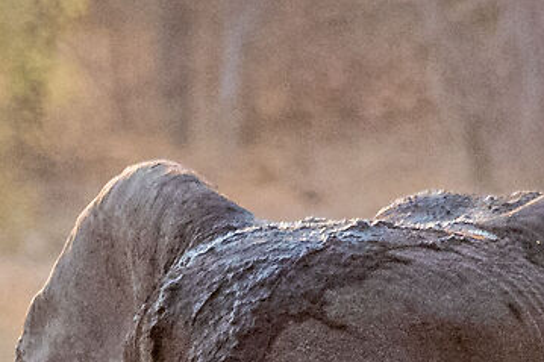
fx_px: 45492
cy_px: 665
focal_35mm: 3012
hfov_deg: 0.7
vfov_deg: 0.5
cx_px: -364
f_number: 6
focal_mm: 300
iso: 1400
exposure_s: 1/1600
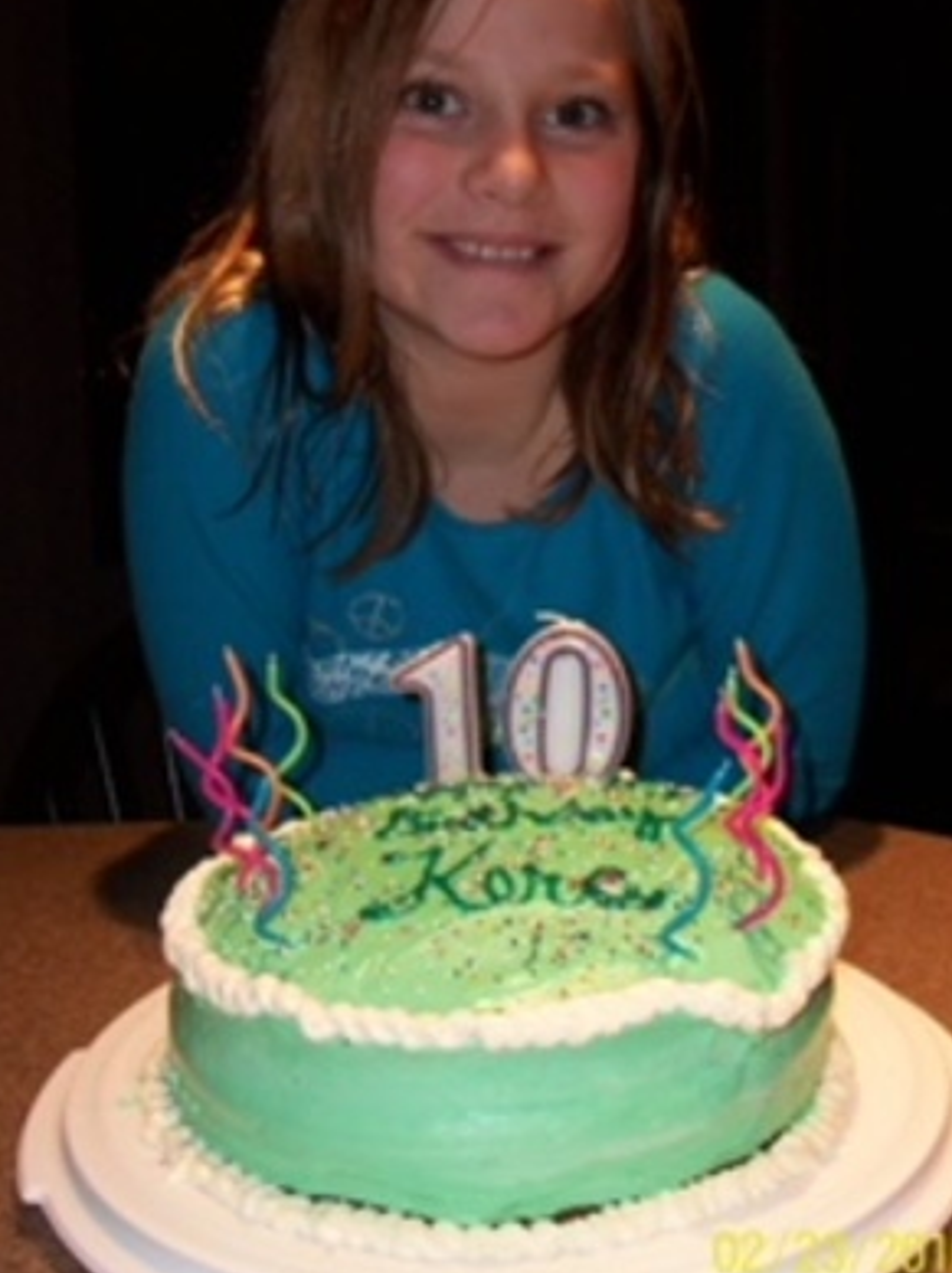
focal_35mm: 42
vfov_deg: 44.8
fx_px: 1543
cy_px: 566
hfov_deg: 34.3
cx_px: 507
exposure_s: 1/60
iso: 160
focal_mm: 5.7
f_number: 2.8
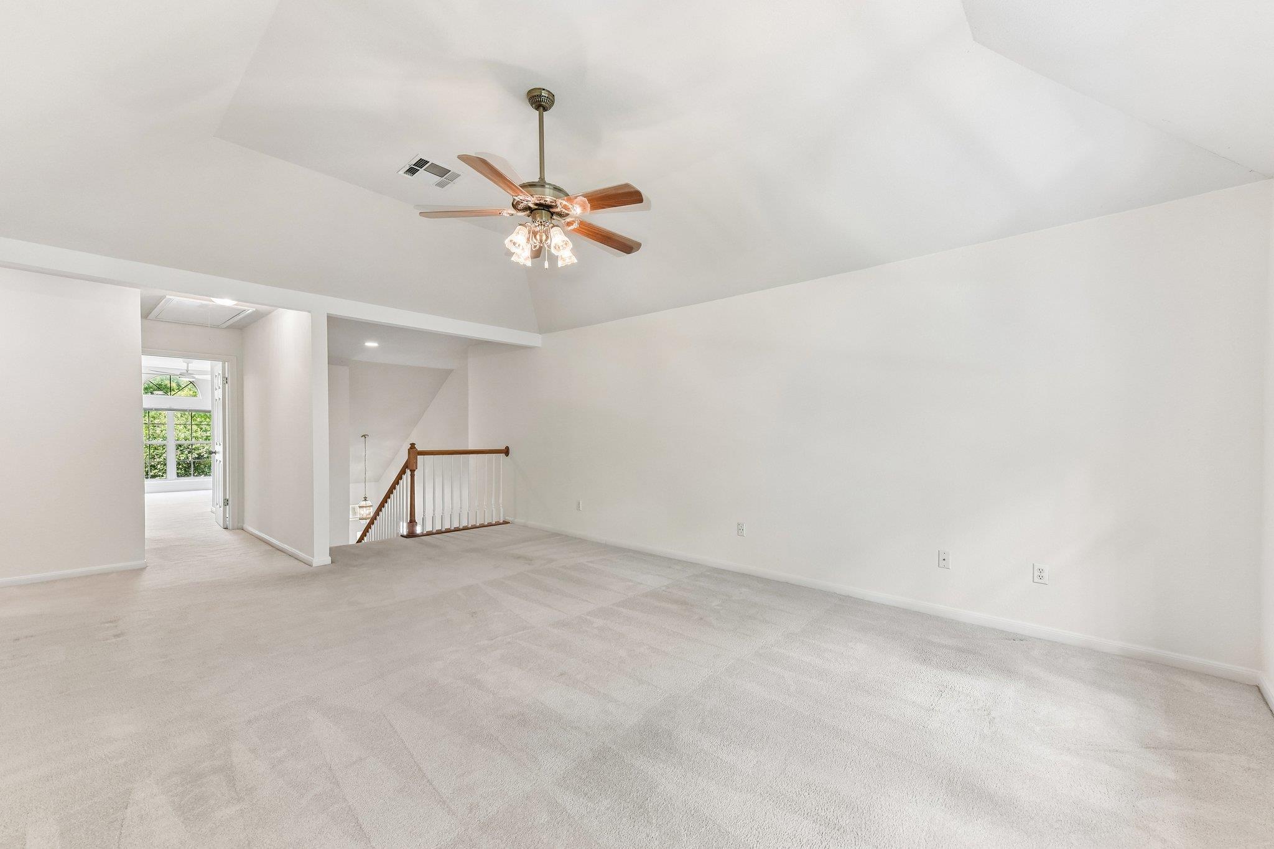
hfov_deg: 104.3
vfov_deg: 81.2
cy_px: 424
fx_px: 495
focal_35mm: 14
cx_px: 637
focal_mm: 14
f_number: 8
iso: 400
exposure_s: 1/15
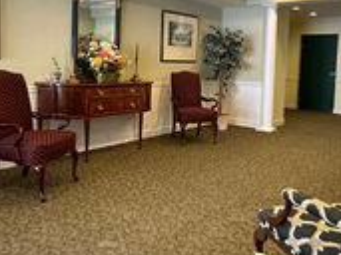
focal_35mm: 35
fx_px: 345
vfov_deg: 40.3
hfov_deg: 52.7
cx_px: 169
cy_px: 90
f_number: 2.2
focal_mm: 2.22
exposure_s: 1/60
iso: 400
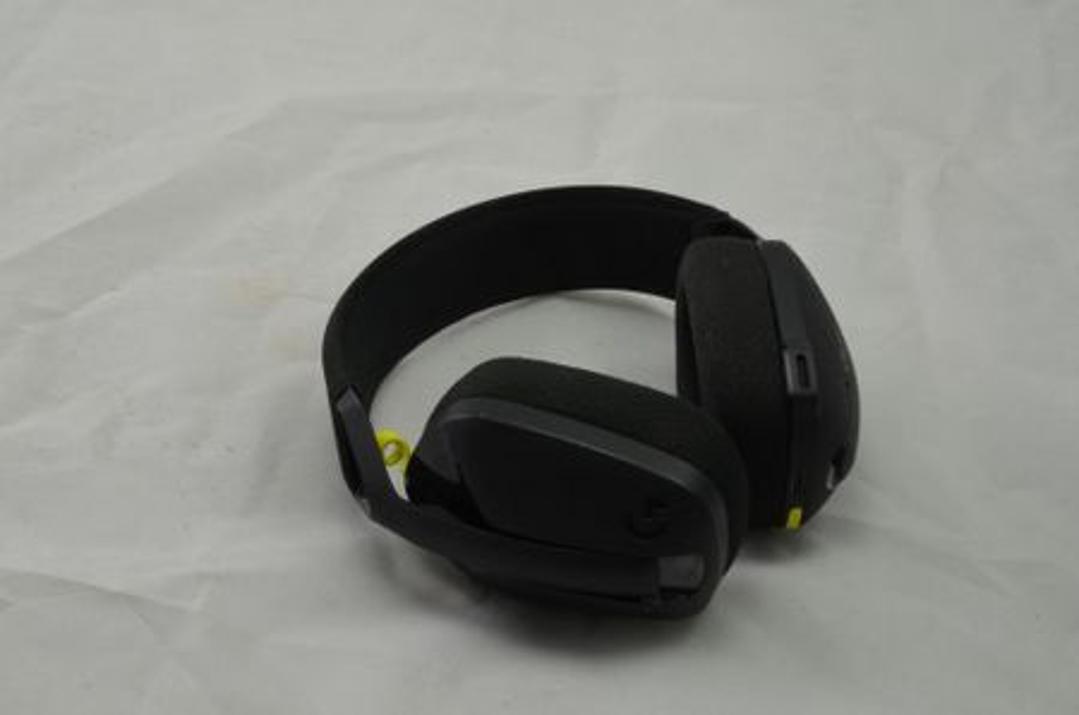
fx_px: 1795
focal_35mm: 60
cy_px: 358
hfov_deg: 33.5
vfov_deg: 22.5
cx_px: 540
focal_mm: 40
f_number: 20
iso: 100
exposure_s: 1/1.6
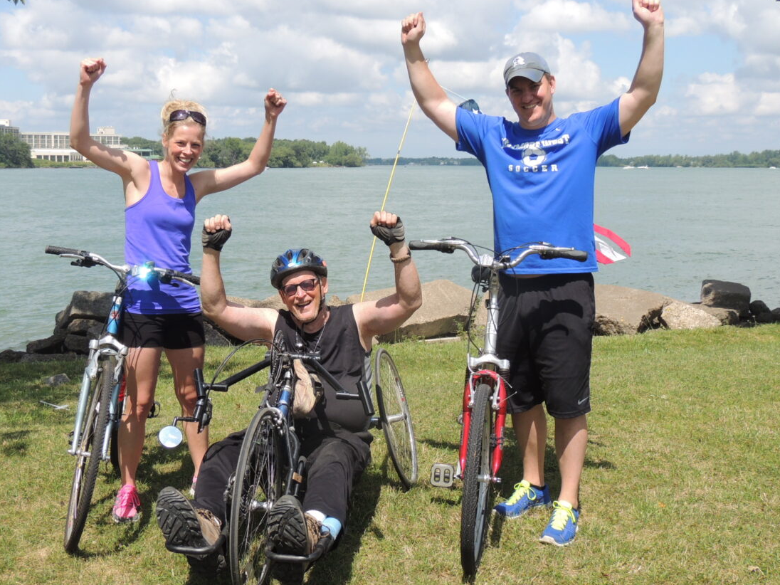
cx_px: 328
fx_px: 1037
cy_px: 311
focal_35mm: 46
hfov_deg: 41.1
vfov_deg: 31.5
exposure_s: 1/1000
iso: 100
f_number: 3.3
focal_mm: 6.2
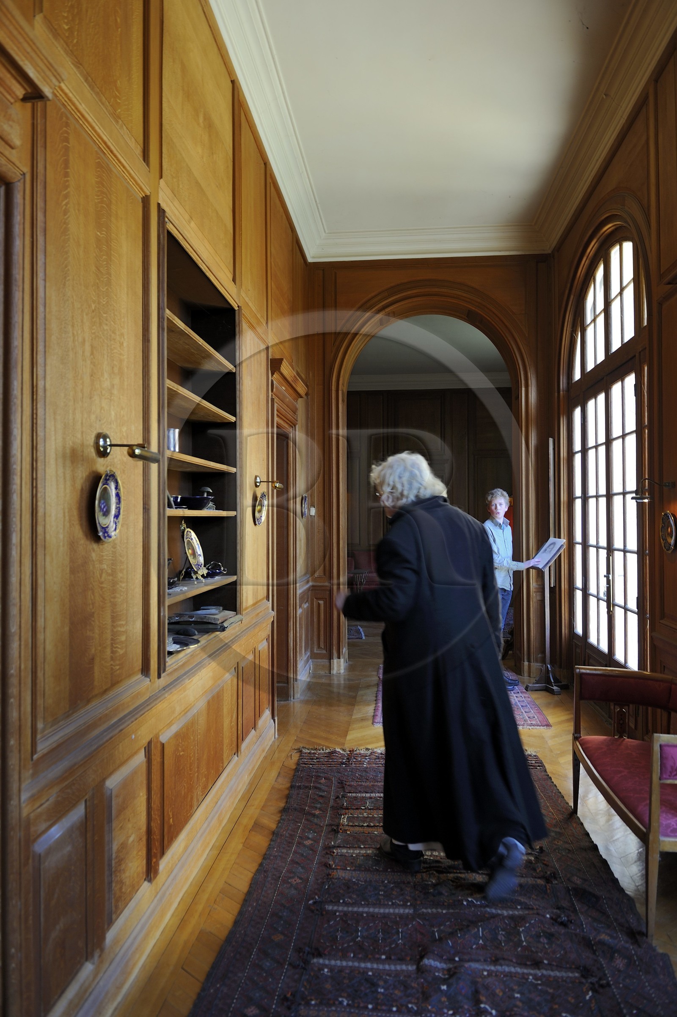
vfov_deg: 69.4
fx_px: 734
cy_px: 508
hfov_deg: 49.5
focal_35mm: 26
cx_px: 338
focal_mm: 26
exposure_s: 1/40
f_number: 3.5
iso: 200
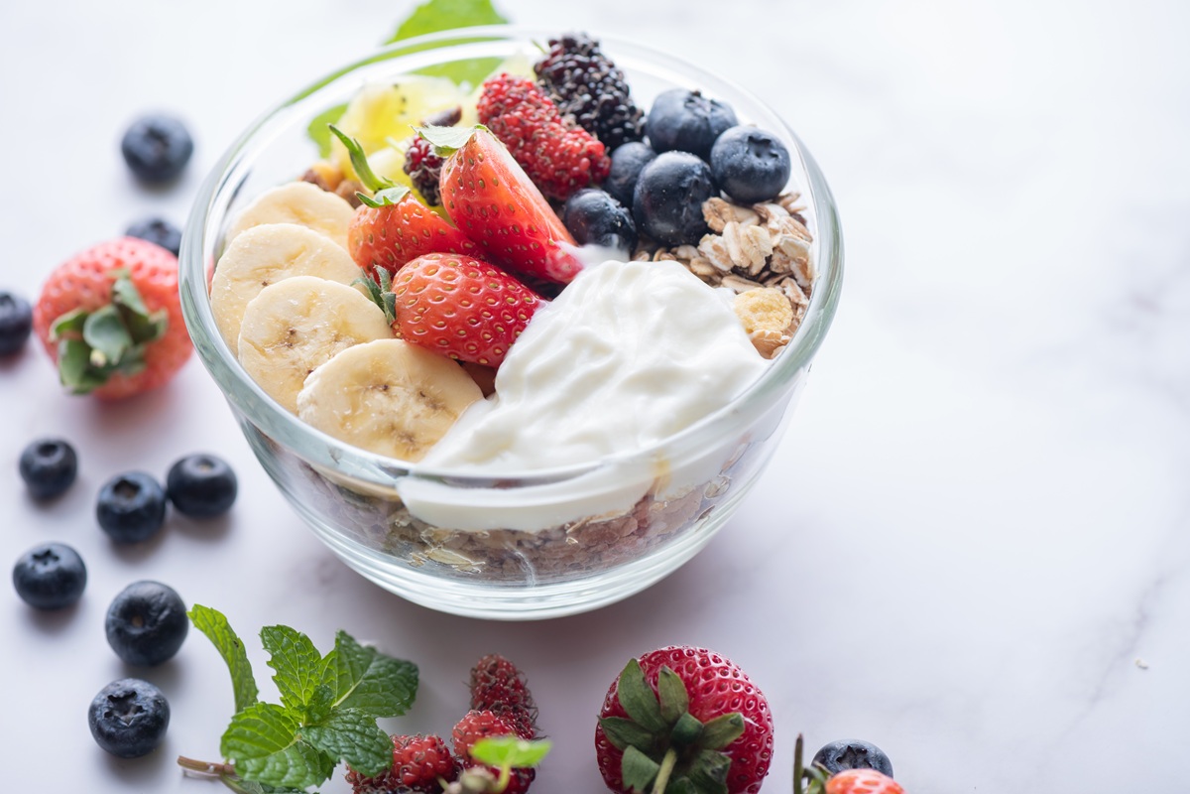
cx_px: 595
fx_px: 3471
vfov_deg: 13.0
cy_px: 397
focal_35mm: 105
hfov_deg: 19.5
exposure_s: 1/200
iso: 100
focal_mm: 105
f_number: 8
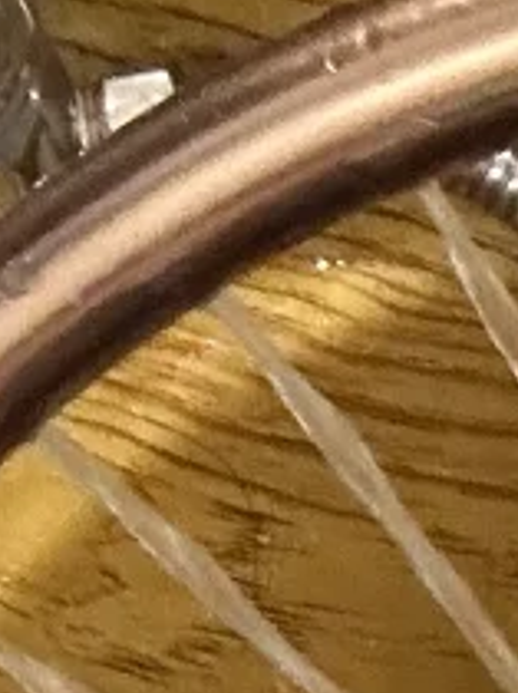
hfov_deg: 6.8
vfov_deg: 7.8
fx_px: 4119
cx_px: 1234
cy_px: 2317
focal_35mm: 206
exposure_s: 1/50
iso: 200
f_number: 1.9
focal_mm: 2.69
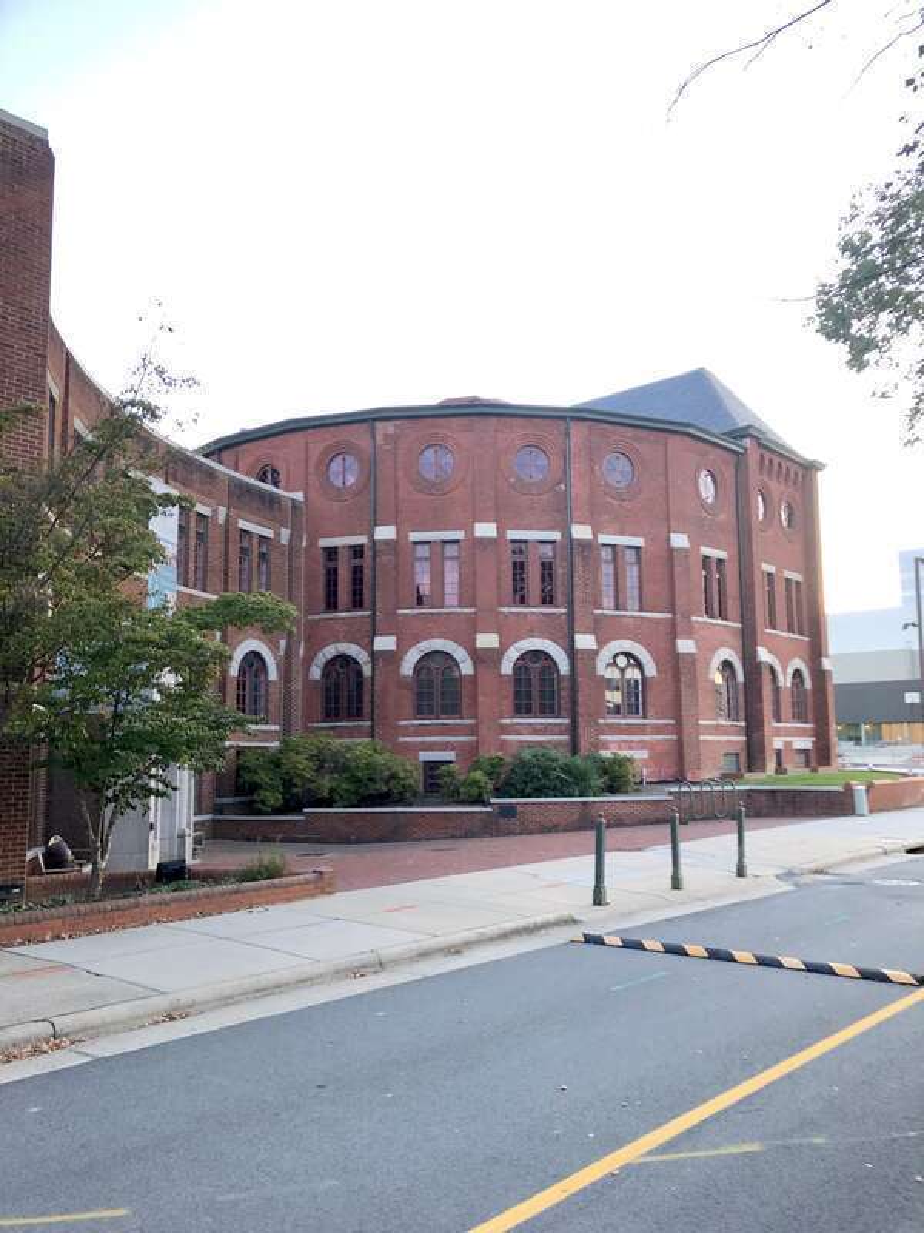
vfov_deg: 63.4
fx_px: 997
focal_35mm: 28
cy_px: 616
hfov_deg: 49.7
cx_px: 462
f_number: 1.8
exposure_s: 1/120
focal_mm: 3.99
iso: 100
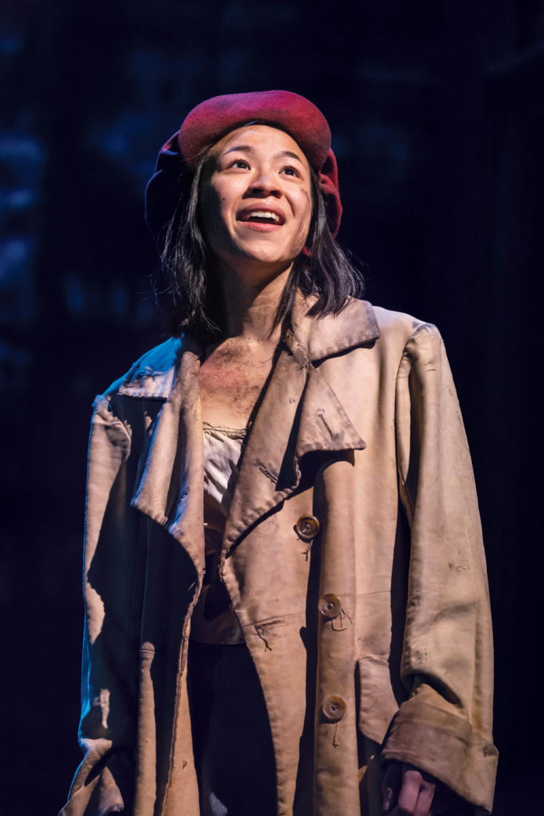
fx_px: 6074
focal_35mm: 268
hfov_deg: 5.1
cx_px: 272
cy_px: 408
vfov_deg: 7.7
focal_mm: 179
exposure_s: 1/60
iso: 5000
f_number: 2.8
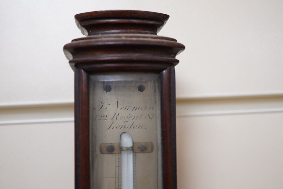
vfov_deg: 29.9
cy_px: 94
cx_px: 142
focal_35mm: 45
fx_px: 354
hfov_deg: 43.6
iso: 1250
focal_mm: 30
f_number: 3.5
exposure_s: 1/125
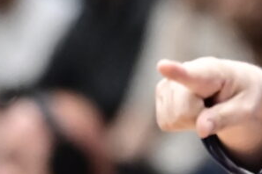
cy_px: 73
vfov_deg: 1.7
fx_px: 5887
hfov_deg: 2.5
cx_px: 465
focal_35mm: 809
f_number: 2.8
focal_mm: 200
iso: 2500
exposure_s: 1/1000
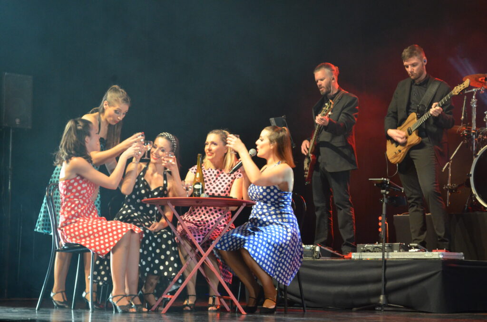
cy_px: 161
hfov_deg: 24.7
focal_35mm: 82
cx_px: 244
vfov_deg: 16.5
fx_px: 1114
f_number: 5.6
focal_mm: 55
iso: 2200
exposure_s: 1/30
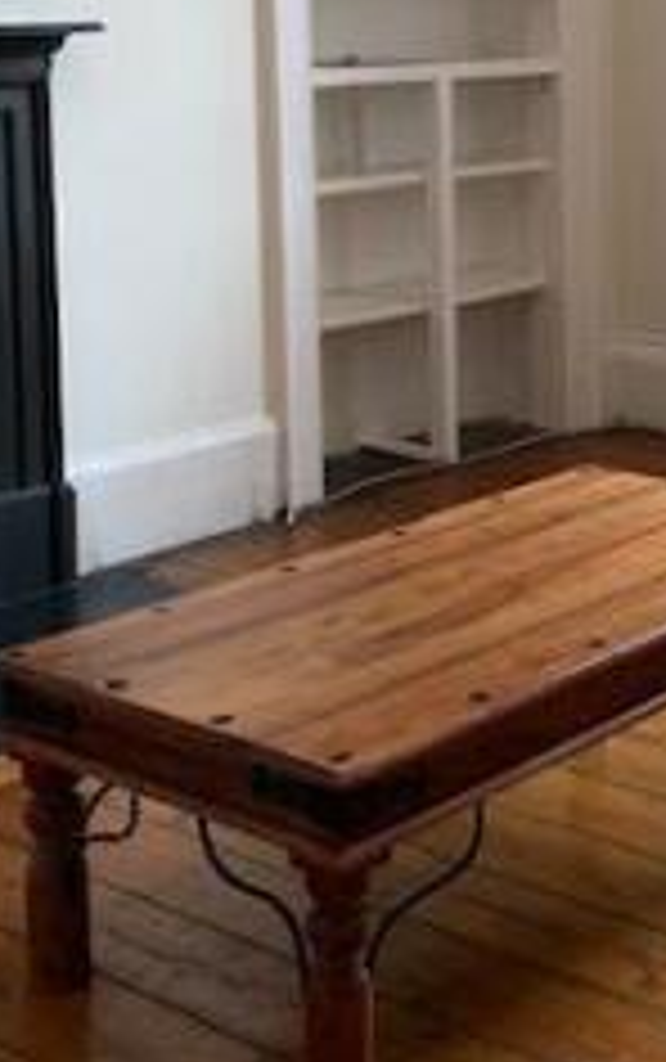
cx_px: 772
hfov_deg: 18.3
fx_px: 1970
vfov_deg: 29.4
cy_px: 187
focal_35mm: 68
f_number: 1.8
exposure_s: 1/100
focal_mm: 4.25
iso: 50
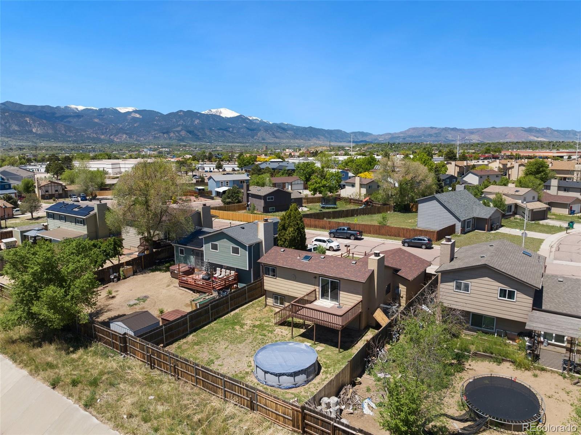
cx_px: 290
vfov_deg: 56.7
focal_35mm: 24
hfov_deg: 71.6
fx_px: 402
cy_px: 218
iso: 100
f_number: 2.8
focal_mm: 12.29
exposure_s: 1/800
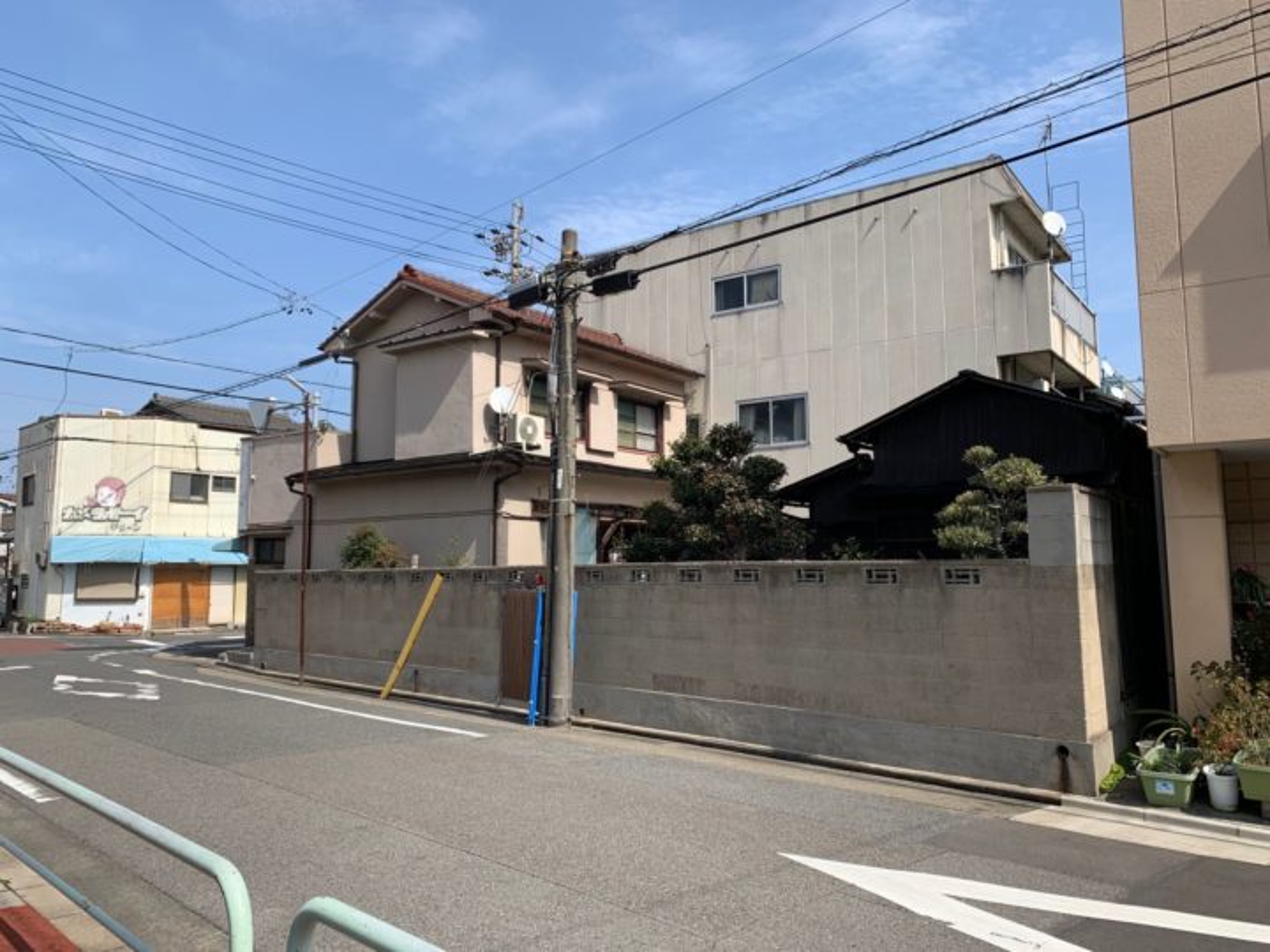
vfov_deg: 53.1
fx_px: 954
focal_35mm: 26
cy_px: 476
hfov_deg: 67.3
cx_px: 635
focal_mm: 4.25
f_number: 1.8
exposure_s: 1/1992
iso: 25
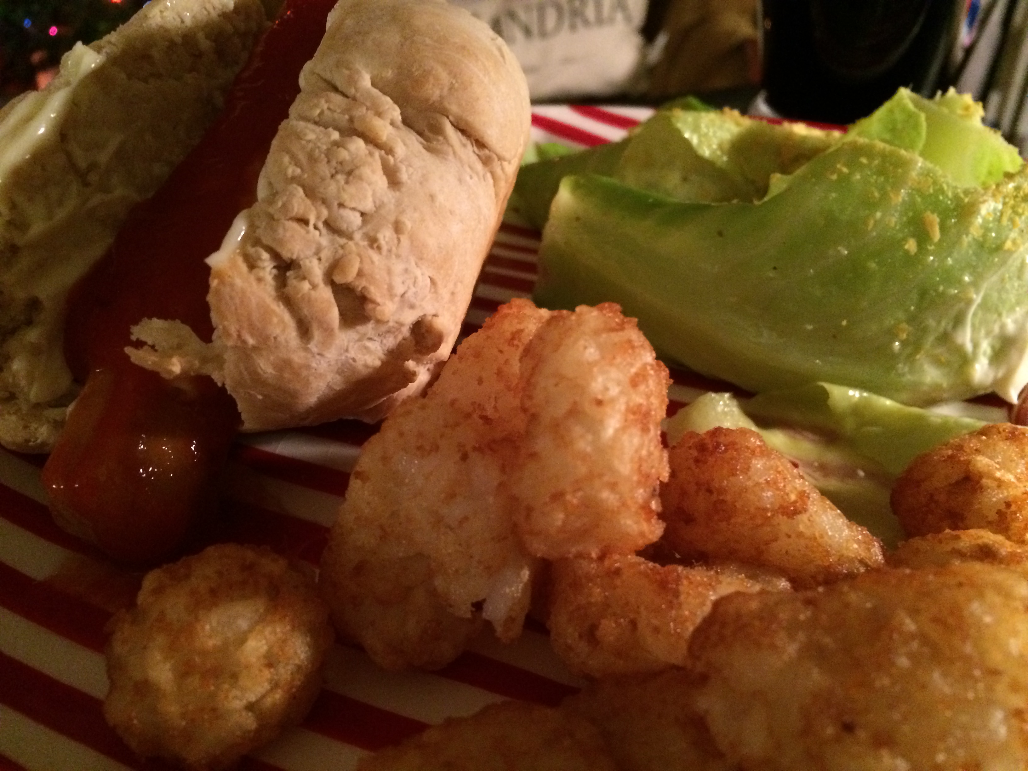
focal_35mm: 29
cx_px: 514
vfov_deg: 48.2
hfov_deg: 61.7
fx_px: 861
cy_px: 386
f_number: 2.2
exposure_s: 1/15
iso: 400
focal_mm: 4.15
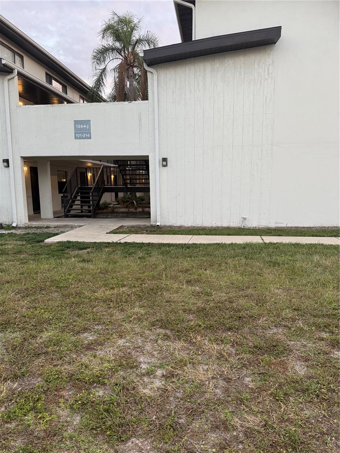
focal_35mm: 24
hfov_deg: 56.8
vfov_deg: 71.6
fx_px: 314
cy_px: 226
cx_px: 170
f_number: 1.78
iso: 160
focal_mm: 6.76
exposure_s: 1/120
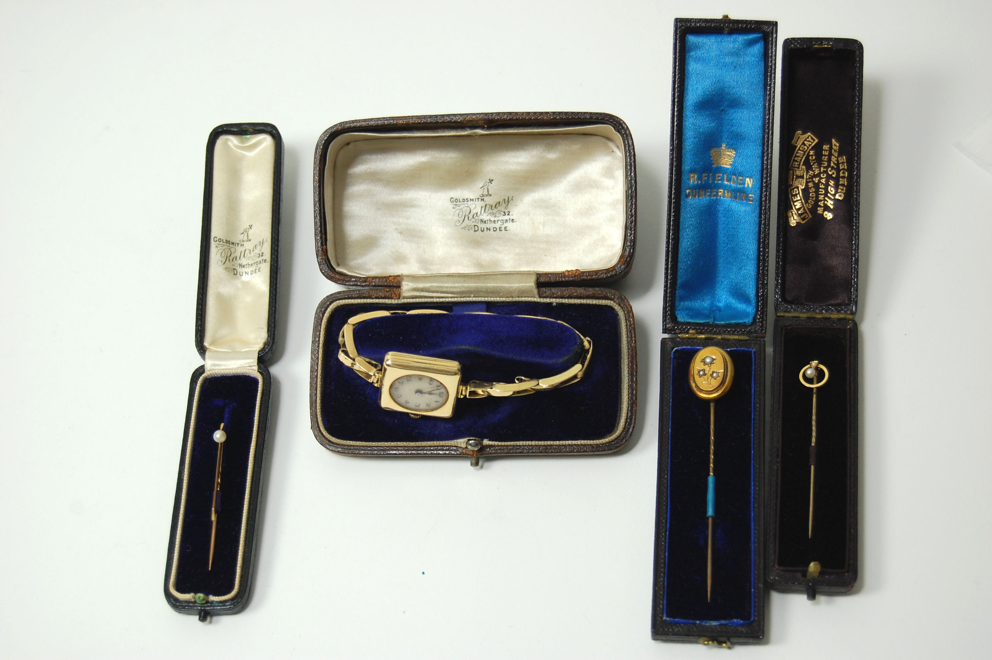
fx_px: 1858
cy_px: 330
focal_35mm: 68
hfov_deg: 29.9
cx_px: 496
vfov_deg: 20.1
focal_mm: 45
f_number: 5.3
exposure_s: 1/100
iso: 400
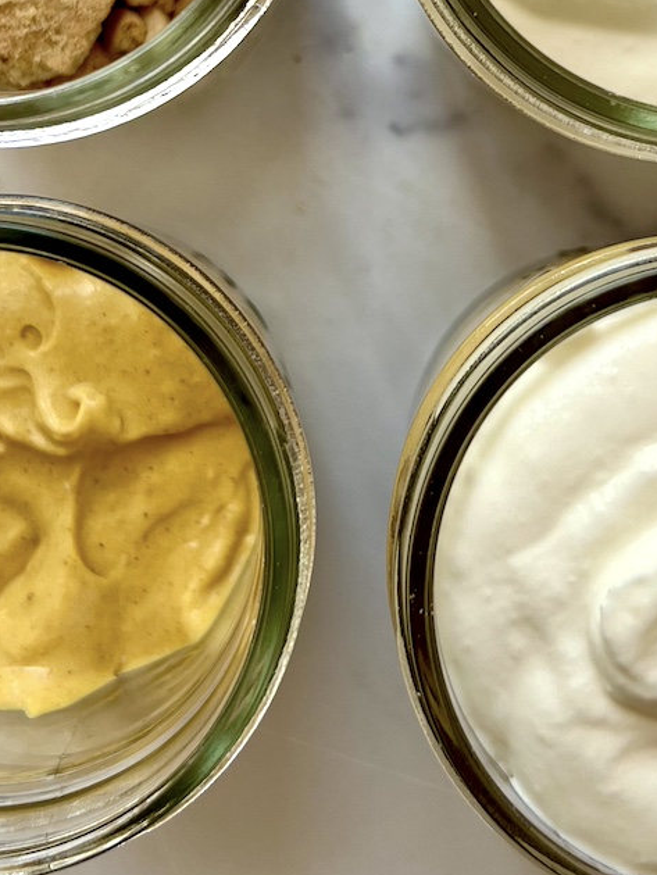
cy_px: 151
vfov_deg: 28.6
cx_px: 363
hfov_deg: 22.3
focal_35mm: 66
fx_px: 1669
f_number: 1.5
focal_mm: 5.7
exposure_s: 1/304
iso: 50
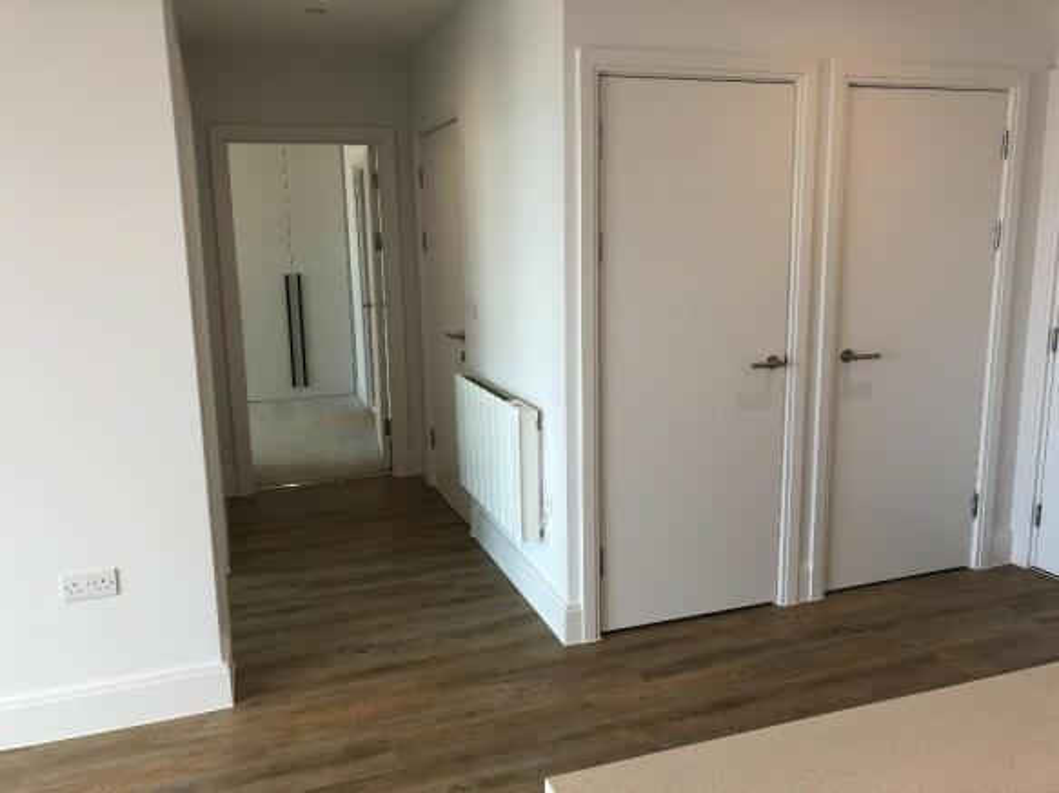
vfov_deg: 49.7
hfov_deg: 63.5
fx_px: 856
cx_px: 530
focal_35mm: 28
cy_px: 396
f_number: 1.8
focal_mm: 3.99
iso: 32
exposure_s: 1/100
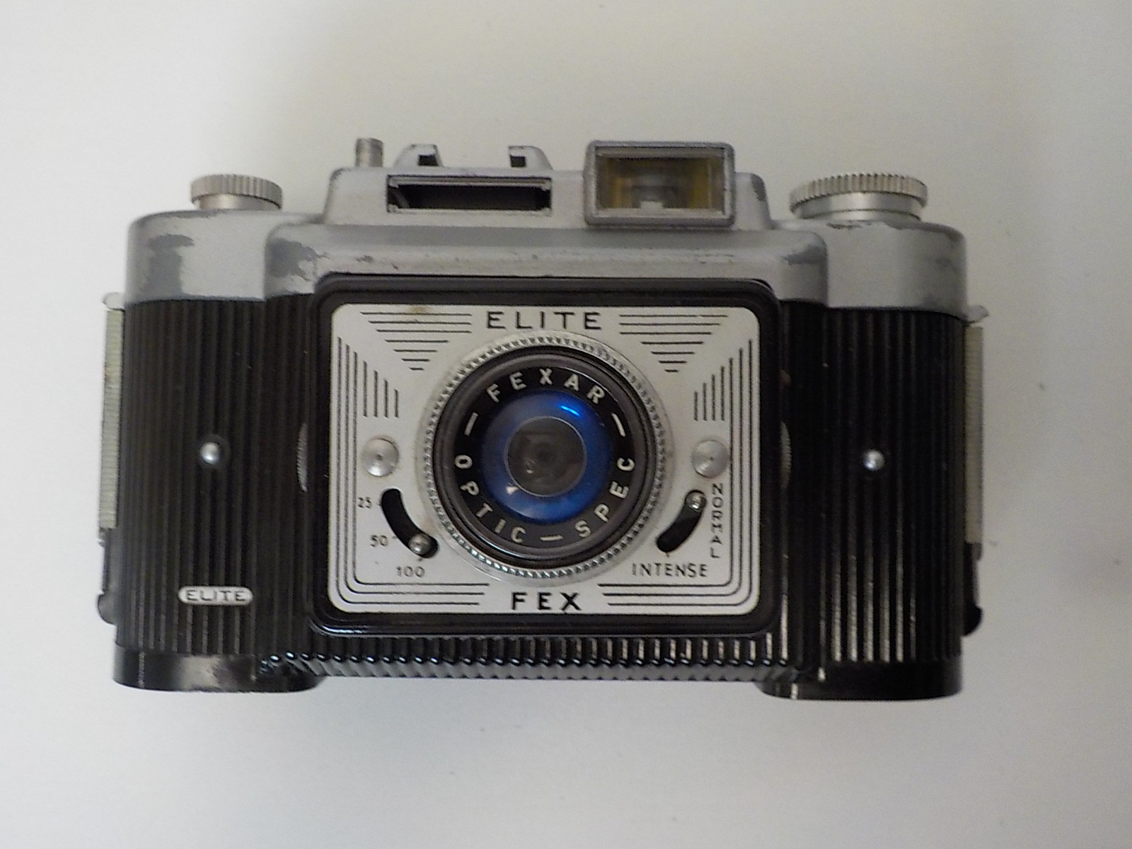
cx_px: 566
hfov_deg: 60.0
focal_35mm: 30
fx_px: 981
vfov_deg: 46.8
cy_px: 424
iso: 400
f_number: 3.3
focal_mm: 4.1
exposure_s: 1/25
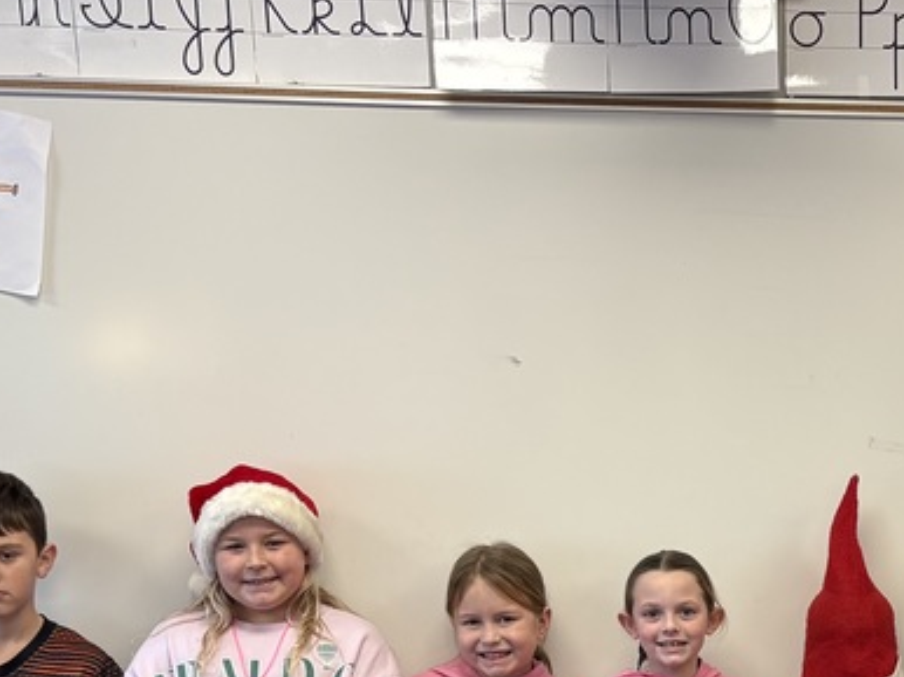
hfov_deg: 27.1
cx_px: 824
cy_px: 862
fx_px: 1801
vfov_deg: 19.7
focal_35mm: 69
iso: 100
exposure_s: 1/100
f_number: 1.6
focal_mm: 5.96
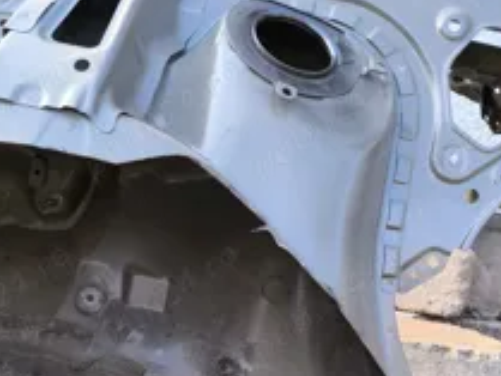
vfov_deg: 31.3
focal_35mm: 44
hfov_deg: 42.9
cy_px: 342
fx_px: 637
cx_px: 245
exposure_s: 1/100
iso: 80
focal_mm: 6.14
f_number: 1.65
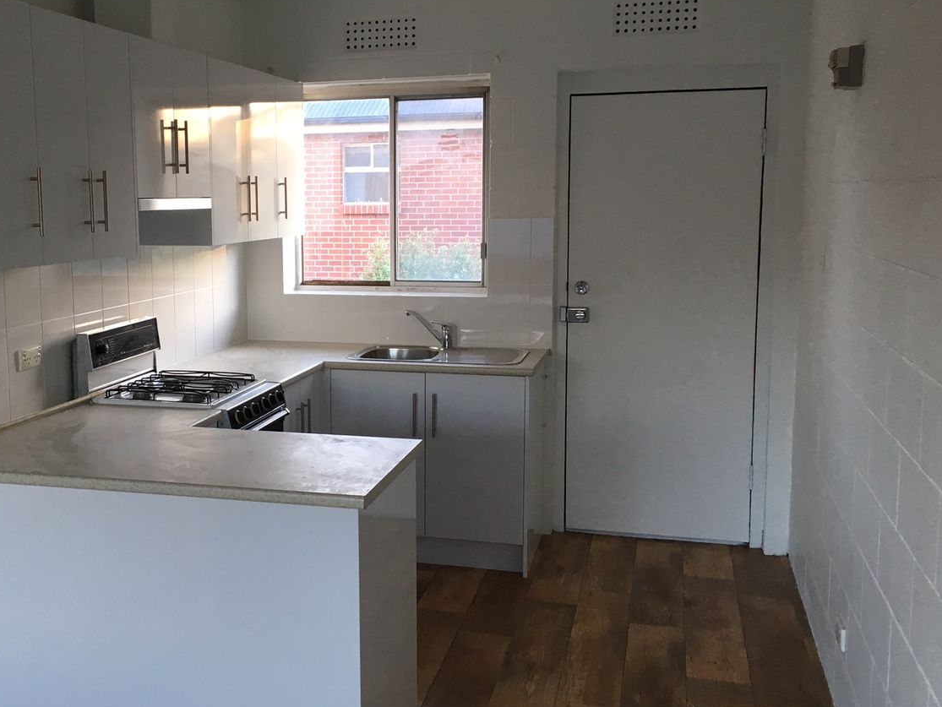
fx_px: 1062
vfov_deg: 36.8
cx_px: 340
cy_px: 342
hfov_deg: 47.3
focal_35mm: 39
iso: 40
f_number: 2.2
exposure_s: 1/33
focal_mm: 4.15
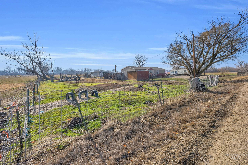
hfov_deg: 104.3
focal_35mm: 14
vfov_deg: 81.2
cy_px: 82
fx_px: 96
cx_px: 124
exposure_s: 1/250
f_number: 10
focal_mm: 14
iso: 100
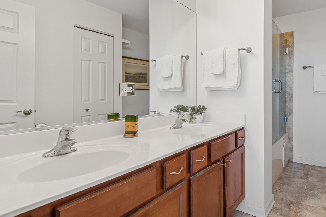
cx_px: 188
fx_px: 190
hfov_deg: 80.6
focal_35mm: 21
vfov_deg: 59.4
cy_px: 100
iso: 400
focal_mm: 12
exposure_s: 1/30
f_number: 8
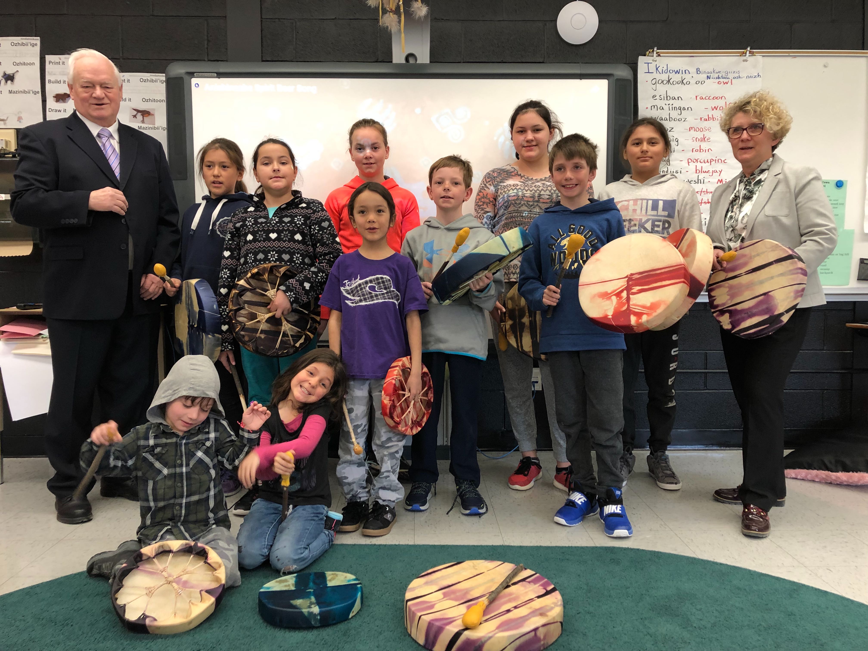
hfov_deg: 63.4
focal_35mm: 28
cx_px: 434
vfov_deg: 49.7
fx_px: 702
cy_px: 326
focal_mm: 3.99
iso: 40
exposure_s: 1/20
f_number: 1.8
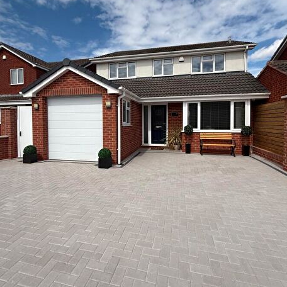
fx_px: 178
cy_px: 126
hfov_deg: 77.7
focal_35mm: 19
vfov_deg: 77.4
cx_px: 139
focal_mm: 2.22
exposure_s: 1/3460
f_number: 2.2
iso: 50
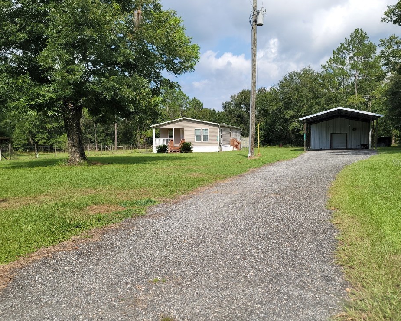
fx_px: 320
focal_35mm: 27
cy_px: 163
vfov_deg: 53.2
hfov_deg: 64.0
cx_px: 212
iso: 20
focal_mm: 7
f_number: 1.8
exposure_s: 1/895
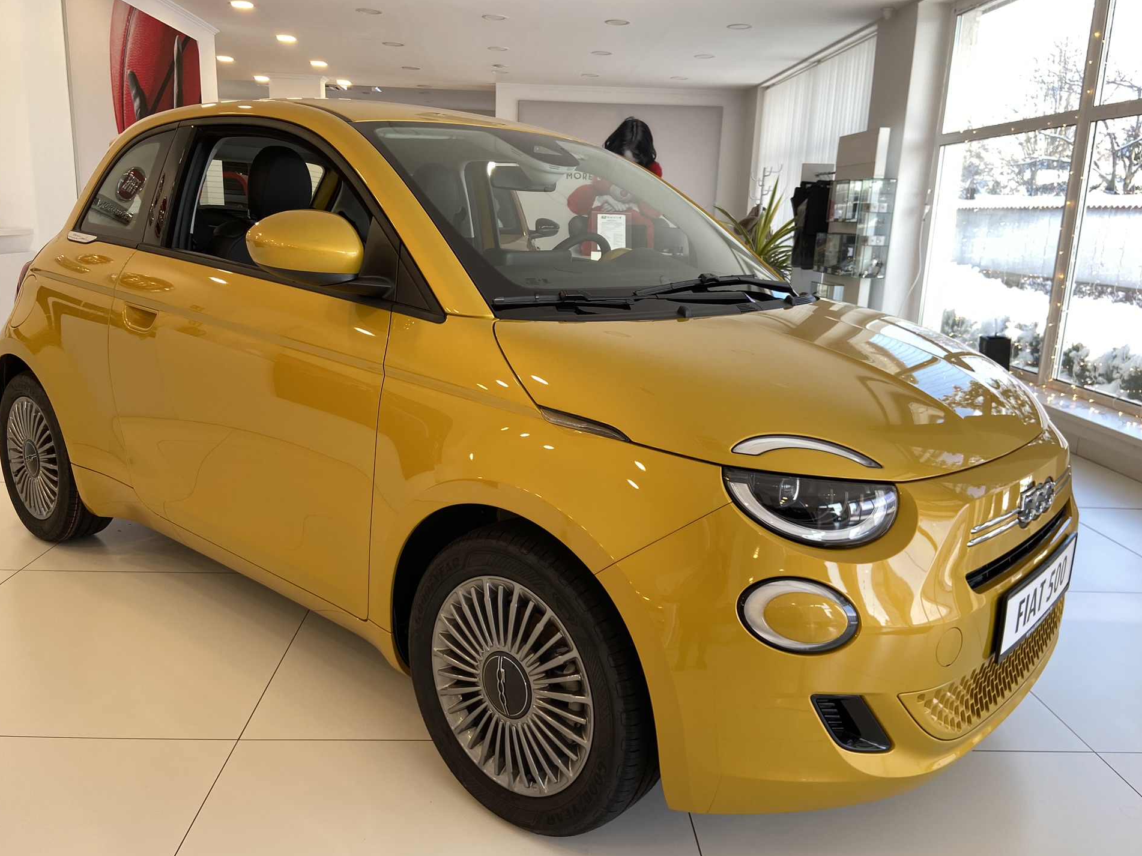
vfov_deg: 49.7
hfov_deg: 63.4
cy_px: 440
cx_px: 539
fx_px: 924
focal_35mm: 28
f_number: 1.8
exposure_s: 1/100
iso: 32
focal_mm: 4.25
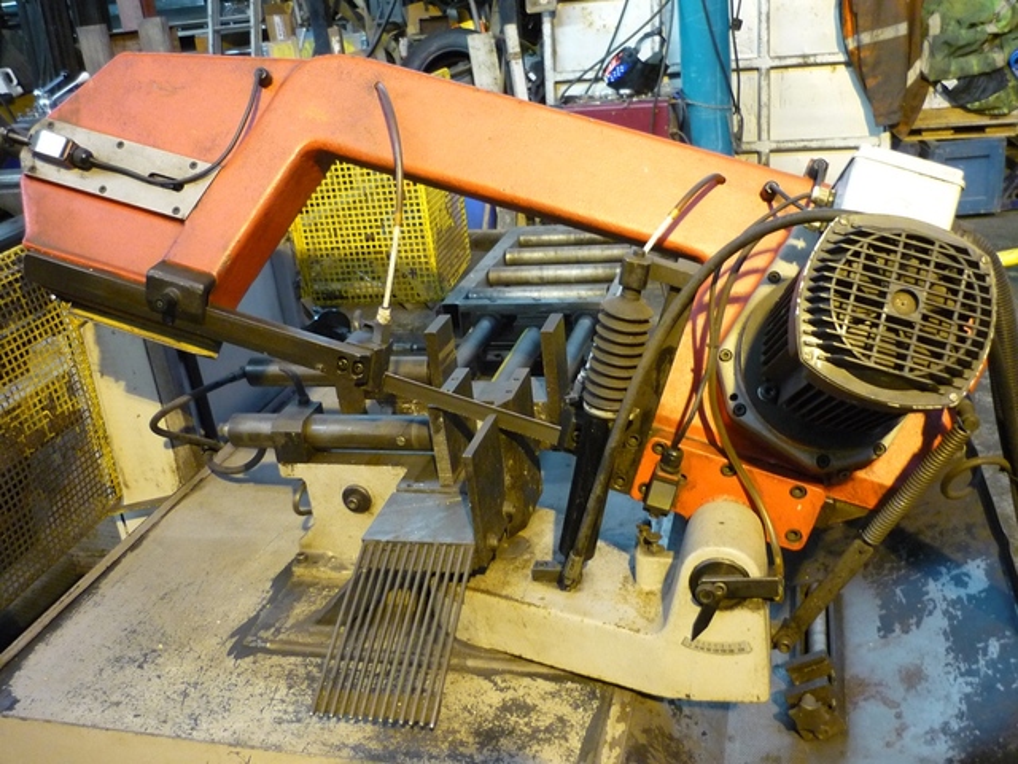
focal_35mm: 33
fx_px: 970
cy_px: 382
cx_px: 509
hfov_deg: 55.4
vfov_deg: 42.9
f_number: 2.8
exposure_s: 1/10
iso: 400
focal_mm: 5.5
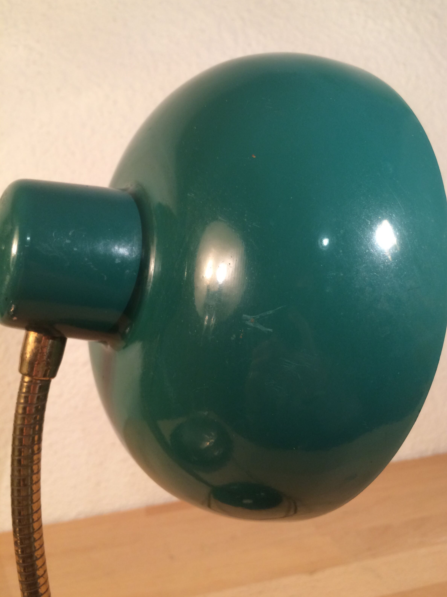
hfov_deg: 46.8
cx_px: 230
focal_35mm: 30
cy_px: 295
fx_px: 517
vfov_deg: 60.0
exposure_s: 1/33
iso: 64
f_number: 2.2
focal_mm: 4.15
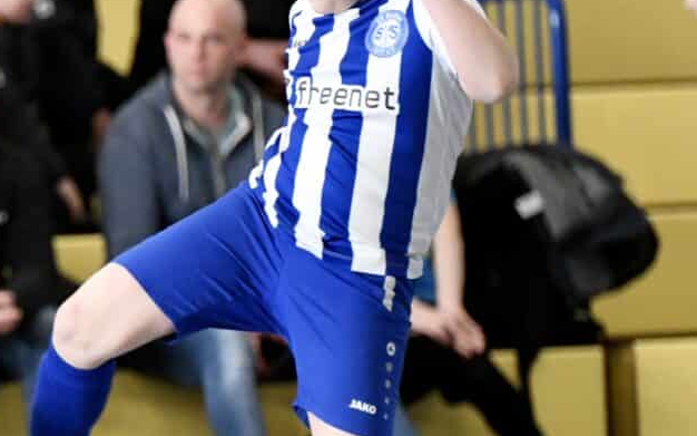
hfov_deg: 3.7
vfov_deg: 2.3
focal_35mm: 567
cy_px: 272
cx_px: -300
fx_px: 10769
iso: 5000
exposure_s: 1/1250
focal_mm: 170
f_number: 2.8
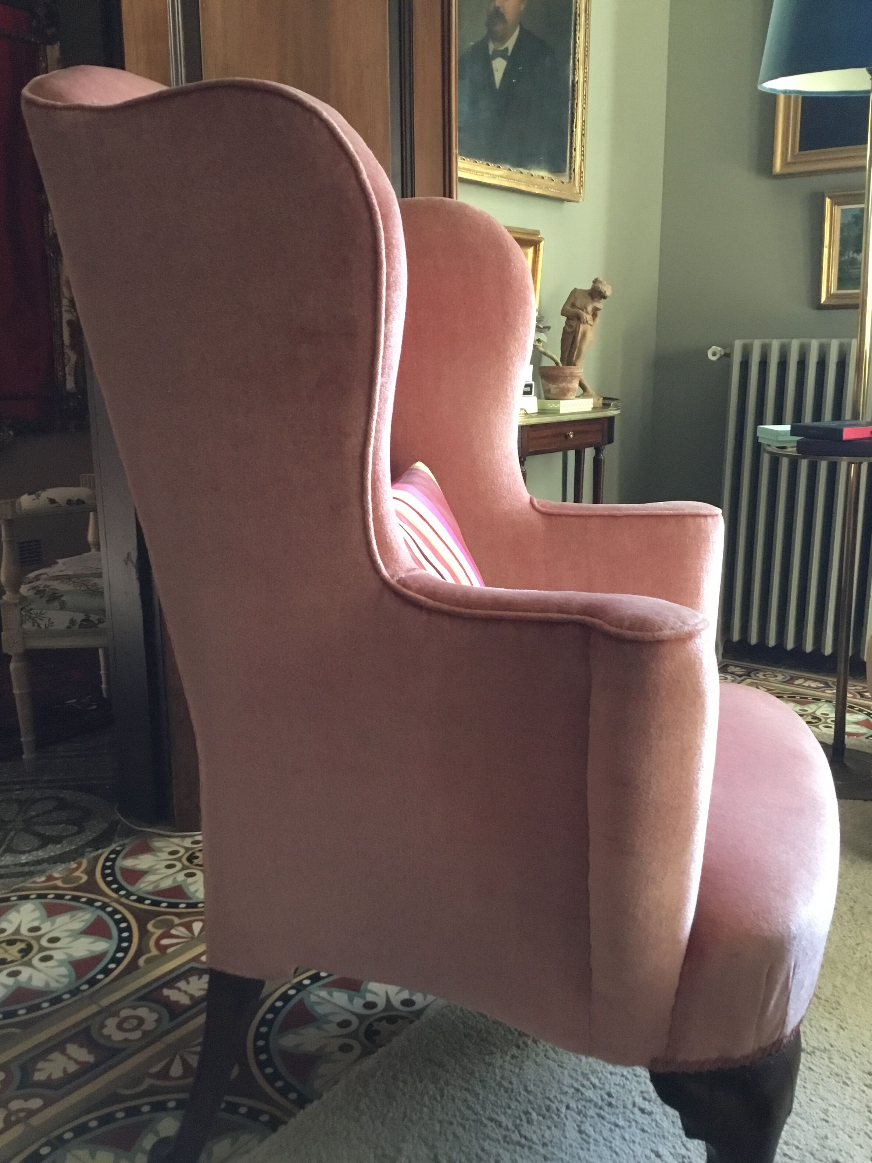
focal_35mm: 32
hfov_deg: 44.2
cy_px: 598
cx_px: 436
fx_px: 1075
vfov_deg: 56.8
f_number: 2.4
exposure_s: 1/33
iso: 250
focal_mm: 3.3
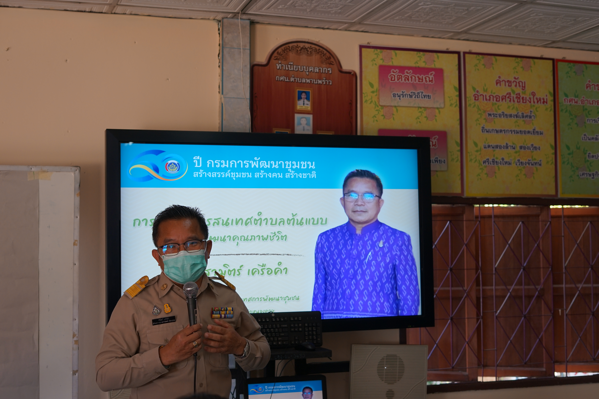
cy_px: 200
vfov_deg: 27.0
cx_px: 300
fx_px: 832
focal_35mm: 50
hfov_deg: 39.6
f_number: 4
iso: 400
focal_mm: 50
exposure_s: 1/160
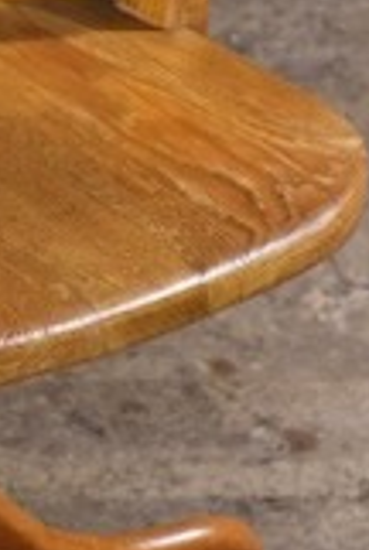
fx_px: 3016
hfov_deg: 6.9
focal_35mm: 197
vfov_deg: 10.4
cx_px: -147
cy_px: 236
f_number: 4
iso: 3200
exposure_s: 1/125
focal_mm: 35
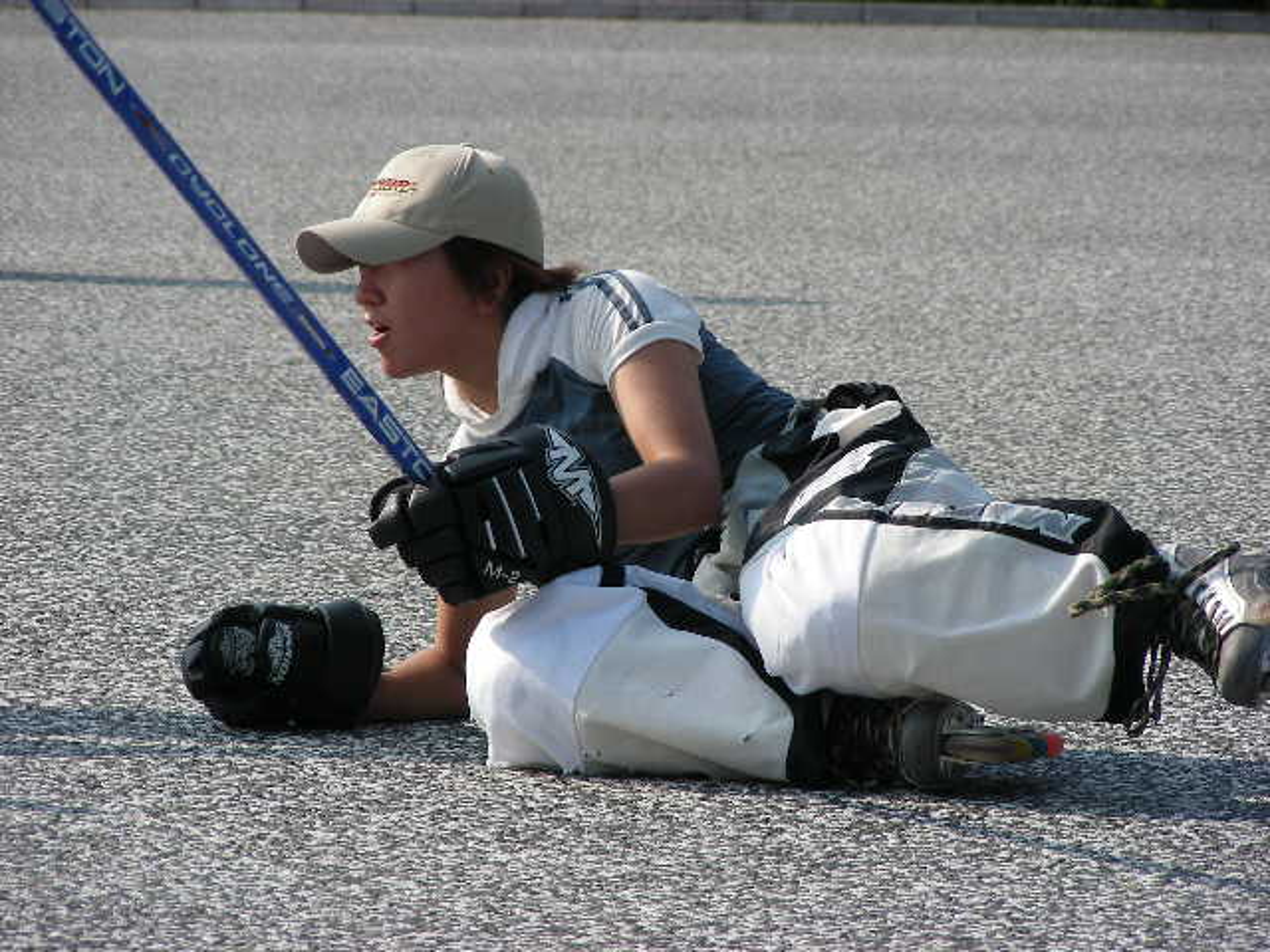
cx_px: 635
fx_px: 9869
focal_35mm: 269
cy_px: 476
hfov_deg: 7.4
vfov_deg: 5.5
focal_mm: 44.8
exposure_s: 1/417
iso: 50
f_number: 4
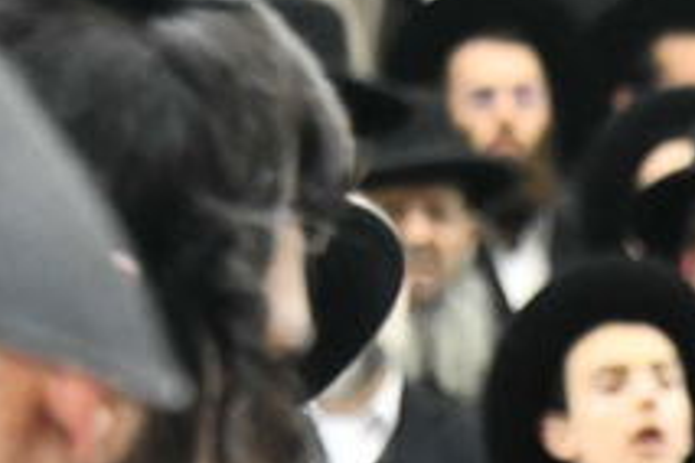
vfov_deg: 2.9
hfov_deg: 4.4
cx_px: 1073
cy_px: 1234
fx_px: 8899
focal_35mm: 461
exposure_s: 1/320
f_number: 5.6
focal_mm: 70
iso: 1600
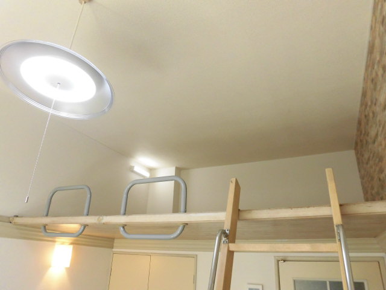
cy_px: 145
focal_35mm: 24
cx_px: 193
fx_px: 268
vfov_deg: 56.8
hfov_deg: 71.6
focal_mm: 4.3
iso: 160
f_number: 3.1
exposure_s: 1/80
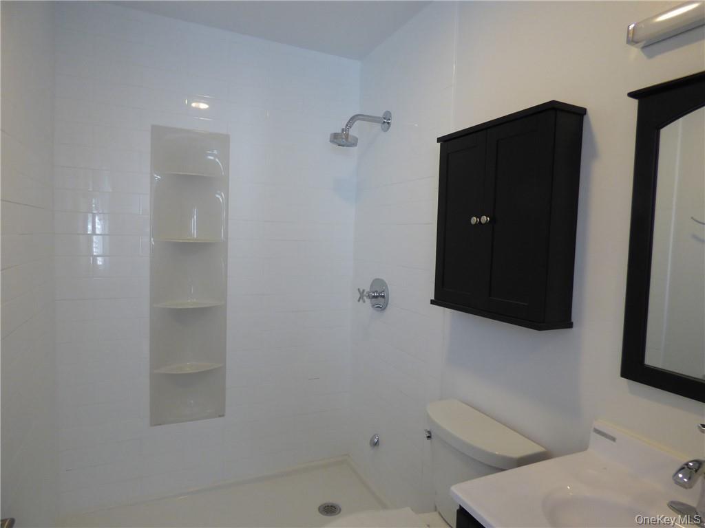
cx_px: 352
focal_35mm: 20
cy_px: 264
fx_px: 407
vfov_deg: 66.0
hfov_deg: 81.7
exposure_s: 1/60
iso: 250
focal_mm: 3.58
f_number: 2.8
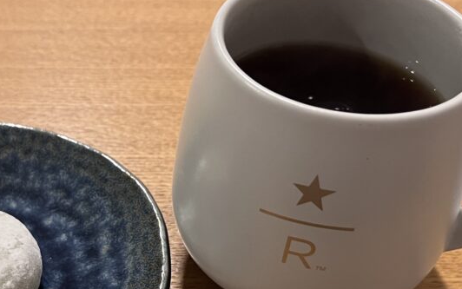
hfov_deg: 37.8
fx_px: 668
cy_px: 228
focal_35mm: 53
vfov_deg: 24.1
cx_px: 158
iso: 320
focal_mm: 5.1
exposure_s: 1/60
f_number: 1.6
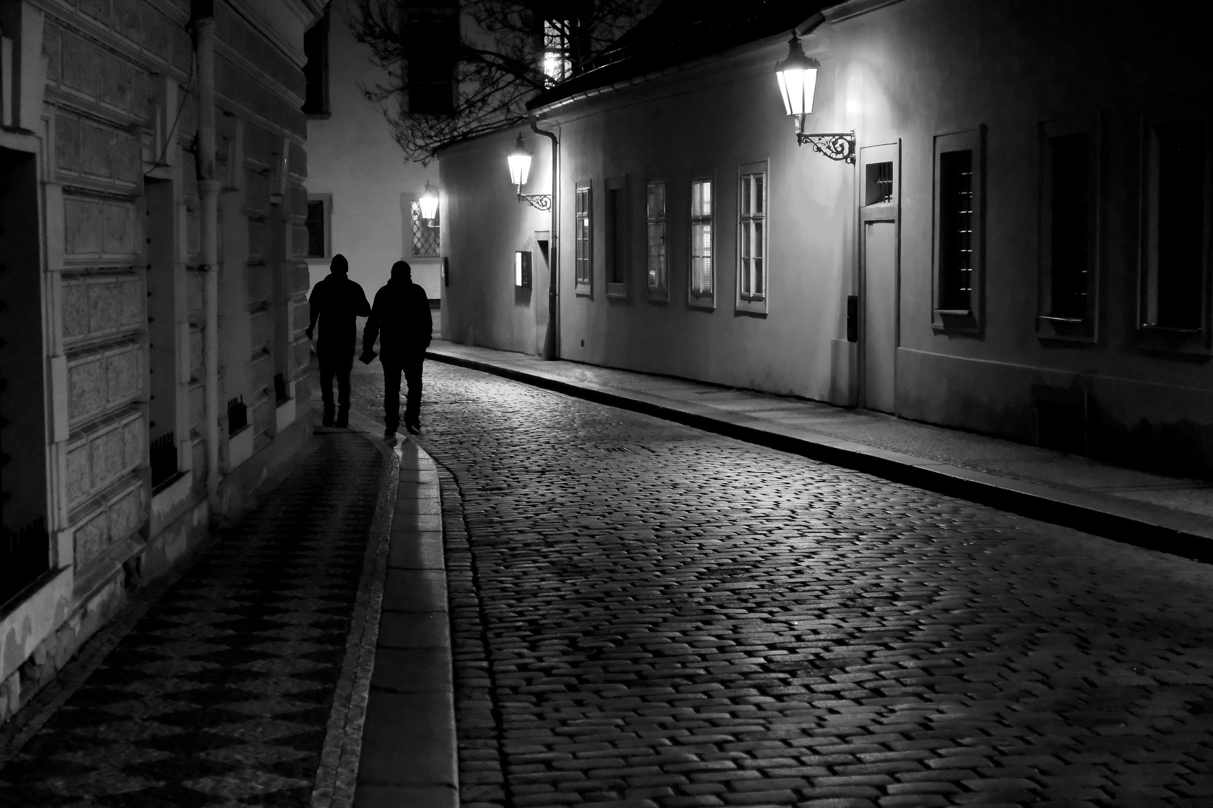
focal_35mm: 68
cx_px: 606
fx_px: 2291
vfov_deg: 20.0
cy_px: 404
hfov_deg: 29.7
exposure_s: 1/80
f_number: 3.6
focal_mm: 45.5
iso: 5000
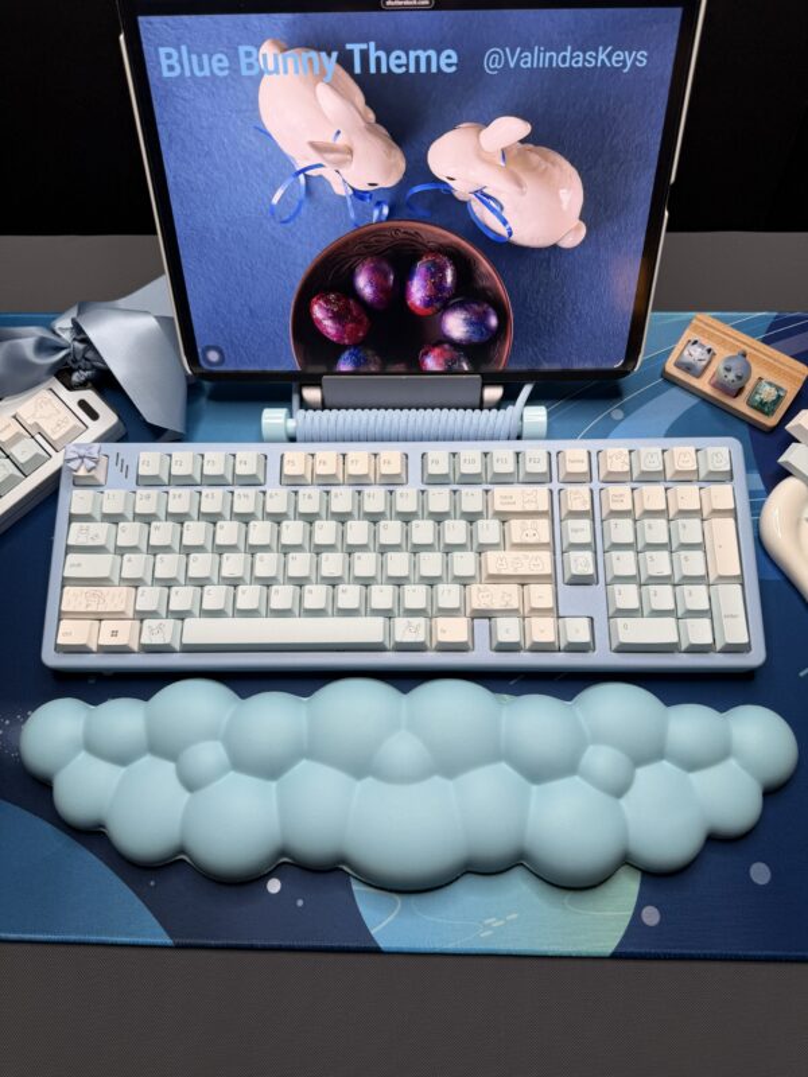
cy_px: 538
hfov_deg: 56.8
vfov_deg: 71.6
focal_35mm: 24
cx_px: 404
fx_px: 747
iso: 50
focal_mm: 6.76
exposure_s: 1/128
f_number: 1.78
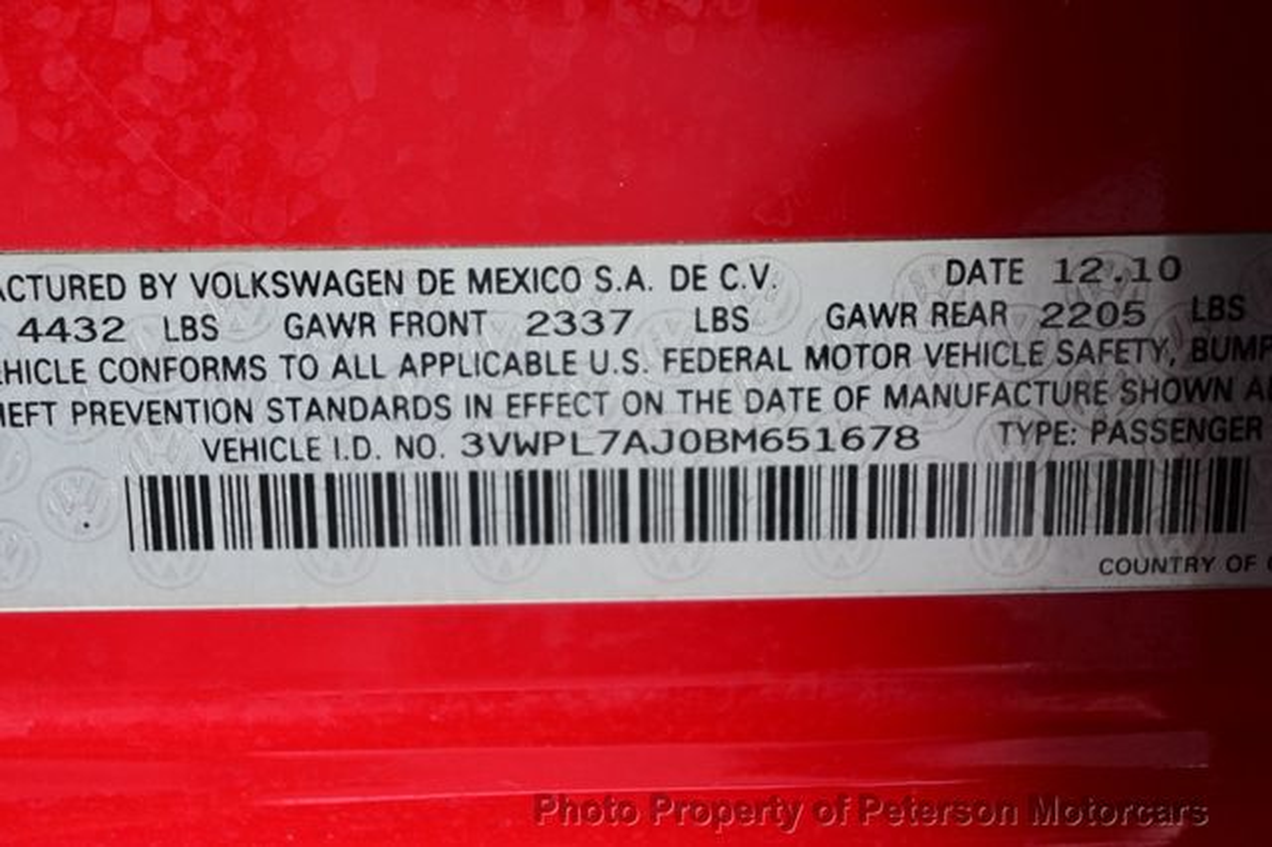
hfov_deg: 27.0
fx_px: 2649
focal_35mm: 75
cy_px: 424
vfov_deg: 18.2
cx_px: 636
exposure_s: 1/80
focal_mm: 50
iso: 450
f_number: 6.3
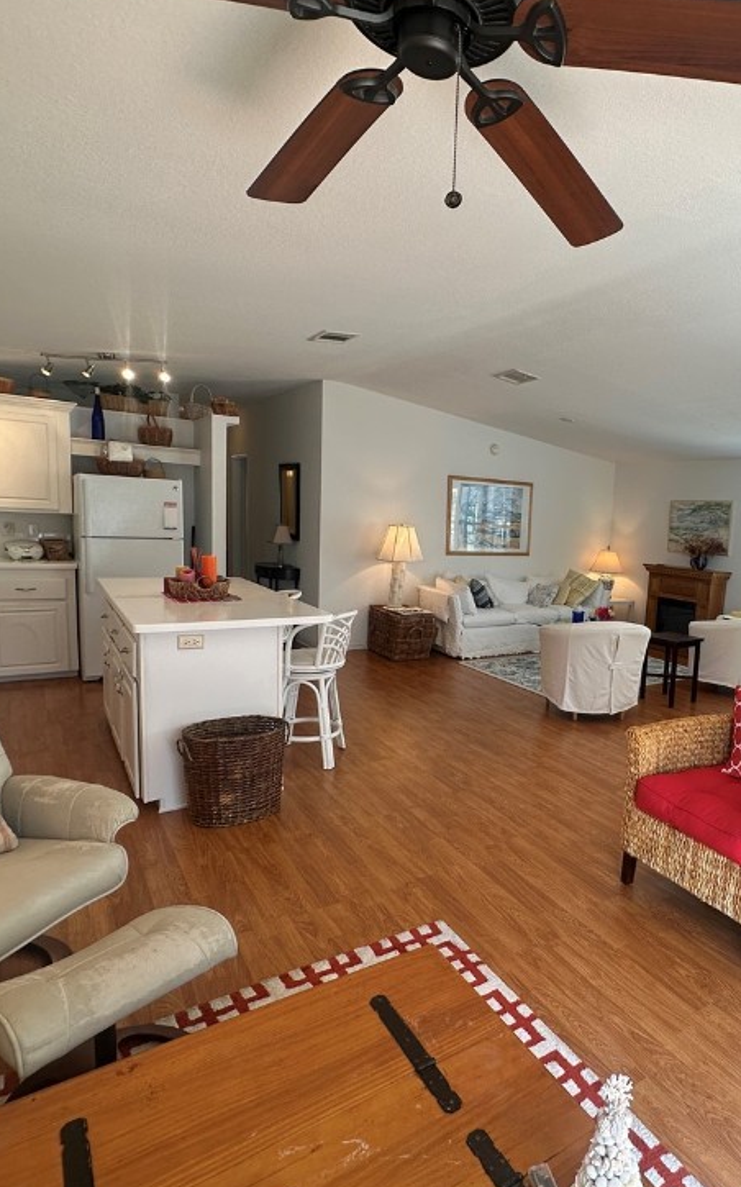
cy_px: 605
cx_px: 533
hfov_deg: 55.2
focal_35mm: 21
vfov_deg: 82.3
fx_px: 679
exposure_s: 1/99
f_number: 2.2
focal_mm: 2.22
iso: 64
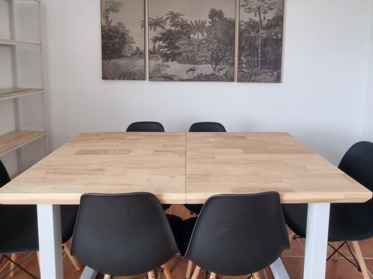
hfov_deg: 79.0
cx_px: 184
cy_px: 86
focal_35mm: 21
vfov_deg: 61.4
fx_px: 226
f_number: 2.2
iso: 80
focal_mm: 2.2
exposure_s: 1/50
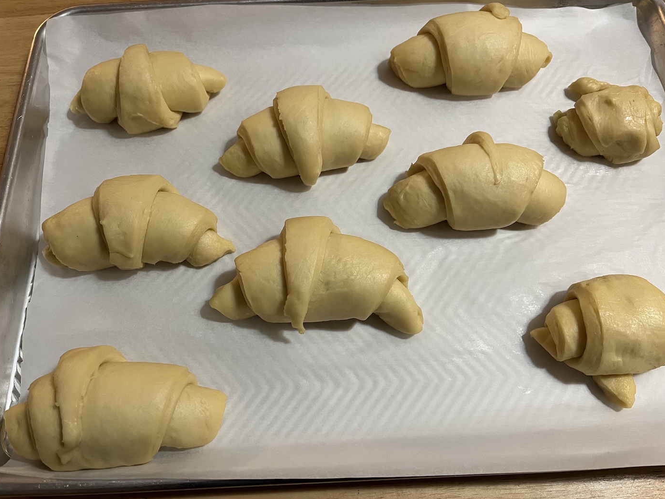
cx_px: 325
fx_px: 519
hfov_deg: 65.3
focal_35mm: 27
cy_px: 253
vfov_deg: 51.3
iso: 400
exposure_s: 1/60
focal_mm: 5.1
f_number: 1.6
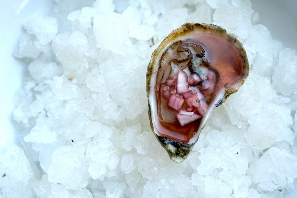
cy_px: 99
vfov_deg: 29.8
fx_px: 371
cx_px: 148
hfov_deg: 43.6
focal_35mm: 45
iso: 125
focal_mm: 30
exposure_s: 1/100
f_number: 2.8
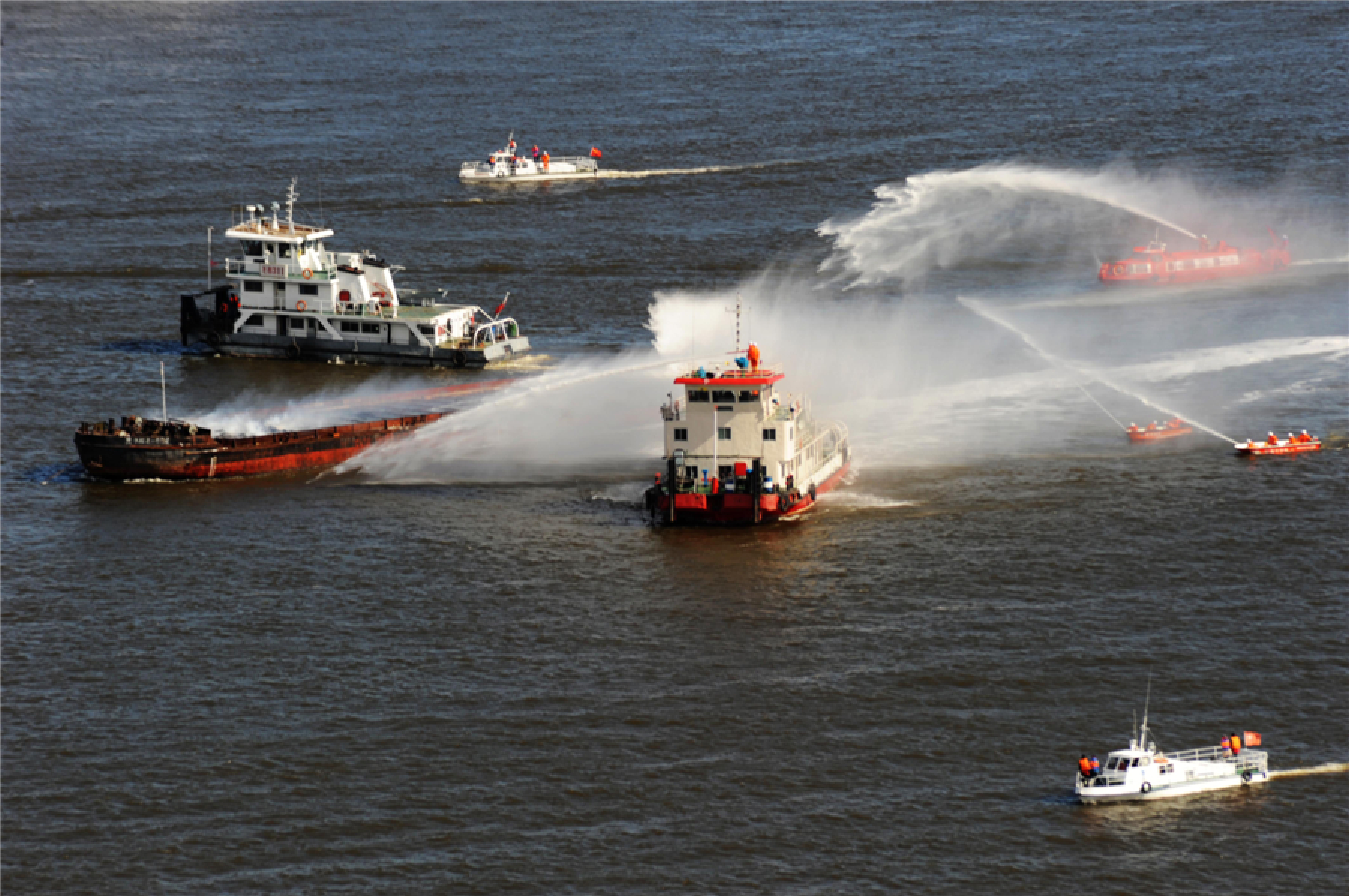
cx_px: 674
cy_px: 448
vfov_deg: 5.7
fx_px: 8983
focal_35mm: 240
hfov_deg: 8.6
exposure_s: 1/320
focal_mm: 240
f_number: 9
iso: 200
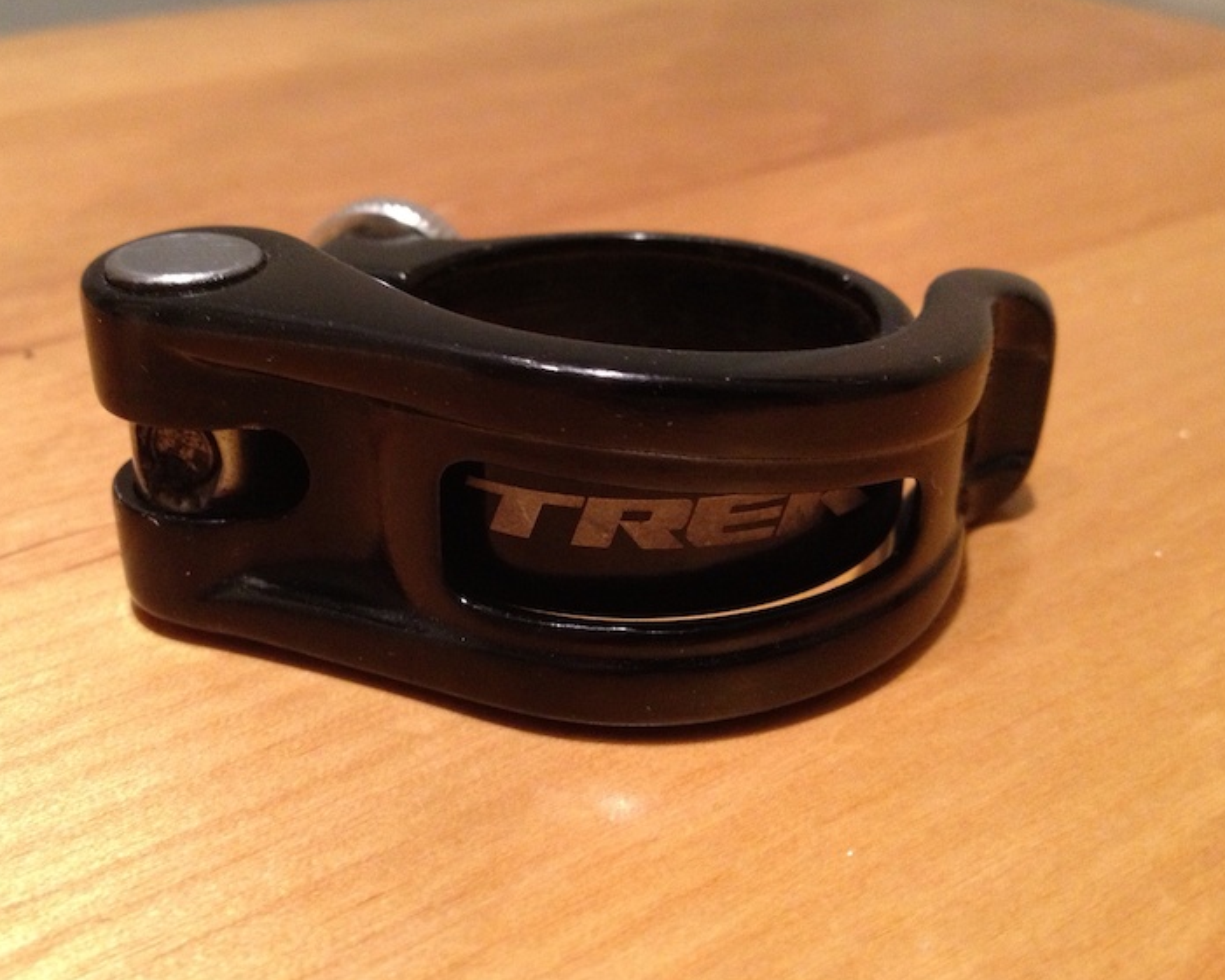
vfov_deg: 38.2
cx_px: 547
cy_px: 514
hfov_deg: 46.8
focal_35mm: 39
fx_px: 1414
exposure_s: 1/20
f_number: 2.4
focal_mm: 4.28
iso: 400
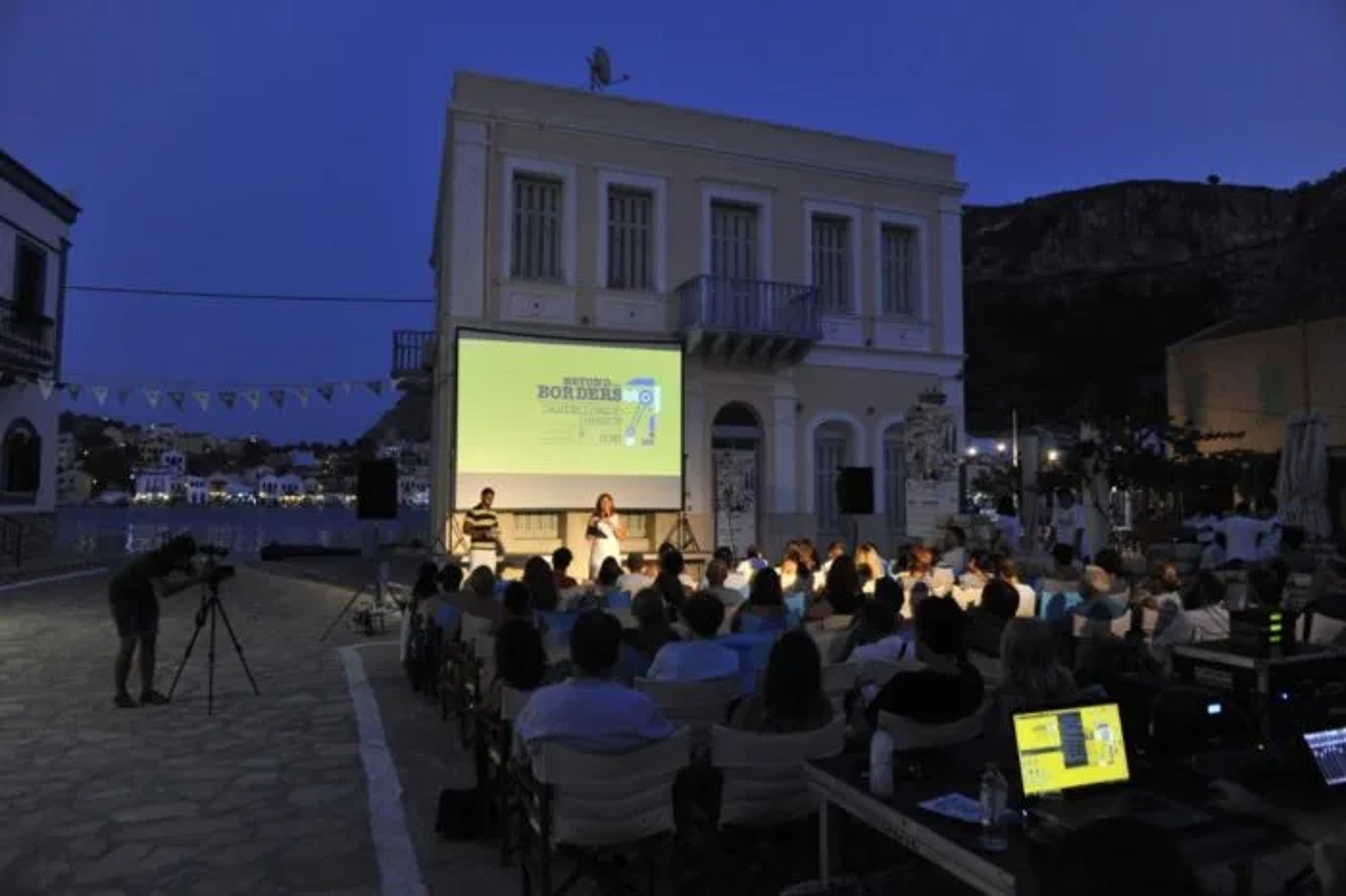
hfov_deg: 73.8
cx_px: 673
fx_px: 897
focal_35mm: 24
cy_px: 448
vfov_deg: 53.1
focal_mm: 24
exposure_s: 1/50
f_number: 4
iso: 1600
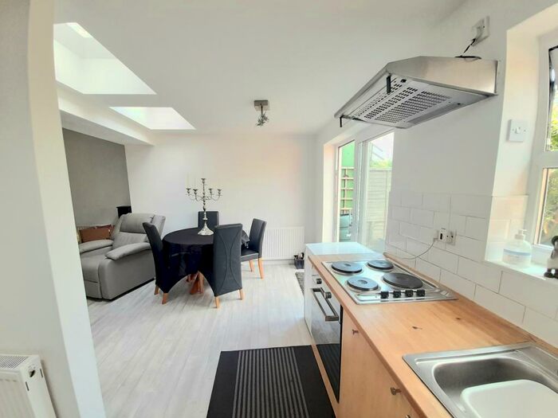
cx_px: 279
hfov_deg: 106.2
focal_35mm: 13
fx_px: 210
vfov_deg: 89.9
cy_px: 209
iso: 80
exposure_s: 1/50
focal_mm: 1.42
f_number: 2.2
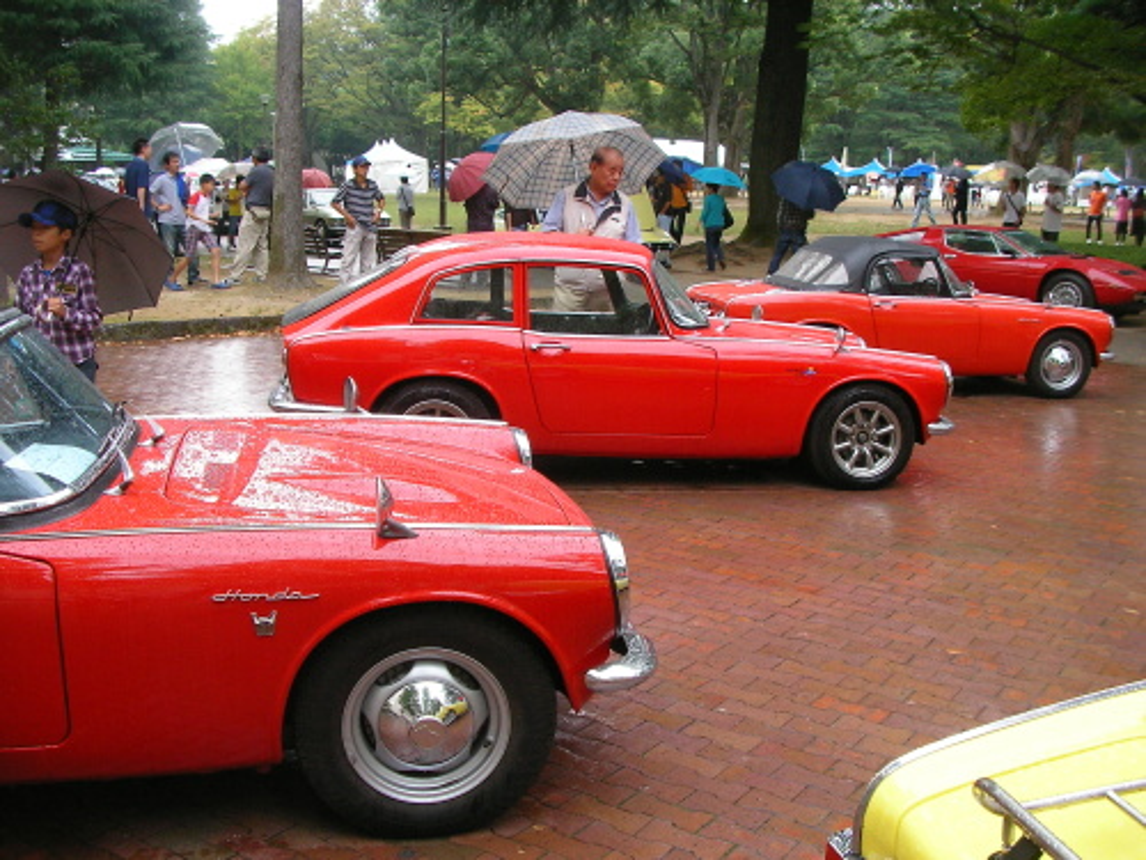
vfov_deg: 37.7
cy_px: 430
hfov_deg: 49.0
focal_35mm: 38
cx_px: 573
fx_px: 1258
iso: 96
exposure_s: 1/50
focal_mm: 6.3
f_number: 3.5
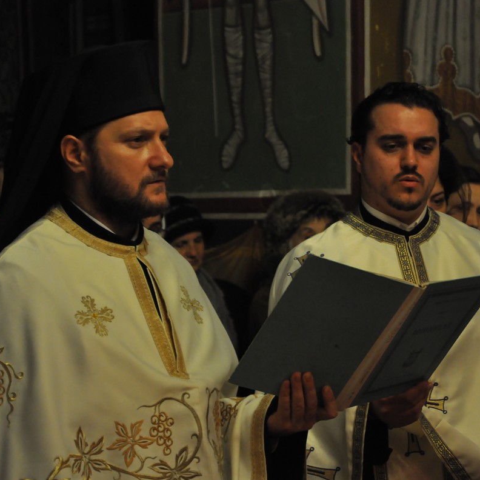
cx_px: 312
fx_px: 2118
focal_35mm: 135
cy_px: 240
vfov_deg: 12.9
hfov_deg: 12.9
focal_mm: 70
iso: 1600
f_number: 5.3
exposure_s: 1/20
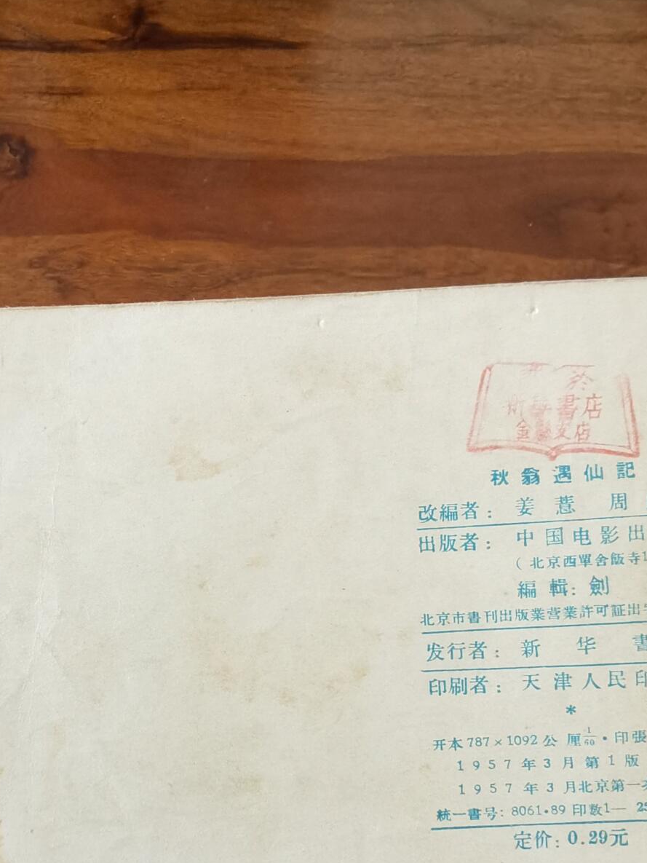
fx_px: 1022
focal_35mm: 41
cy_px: 578
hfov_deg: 35.1
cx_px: 340
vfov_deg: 45.1
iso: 160
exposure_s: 1/60
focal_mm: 2.26
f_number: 2.2
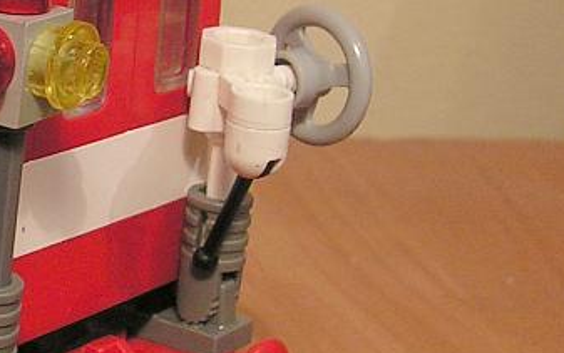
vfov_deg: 11.3
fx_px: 1784
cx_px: -141
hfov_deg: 17.0
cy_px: 94
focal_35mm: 116
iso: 100
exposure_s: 1/4
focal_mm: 6
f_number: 3.2
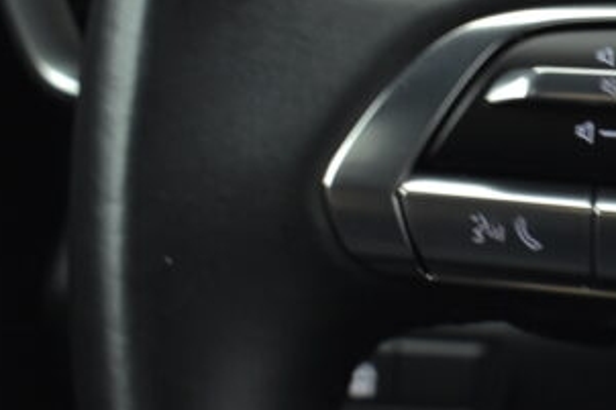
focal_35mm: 80
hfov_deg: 23.5
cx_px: 704
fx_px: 1373
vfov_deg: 16.9
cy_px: 125
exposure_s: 1/50
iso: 1600
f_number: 3.8
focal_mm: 21
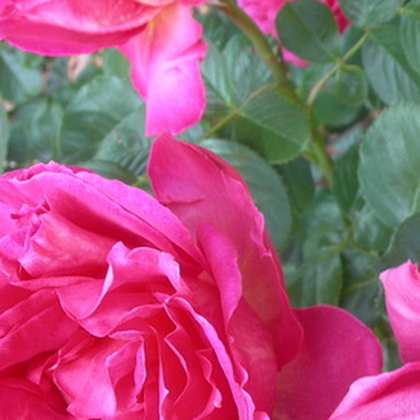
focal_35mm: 98
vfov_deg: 17.3
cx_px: 445
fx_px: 1345
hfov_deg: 17.2
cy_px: 434
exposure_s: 1/30.7
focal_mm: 7.8
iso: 50
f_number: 4.8
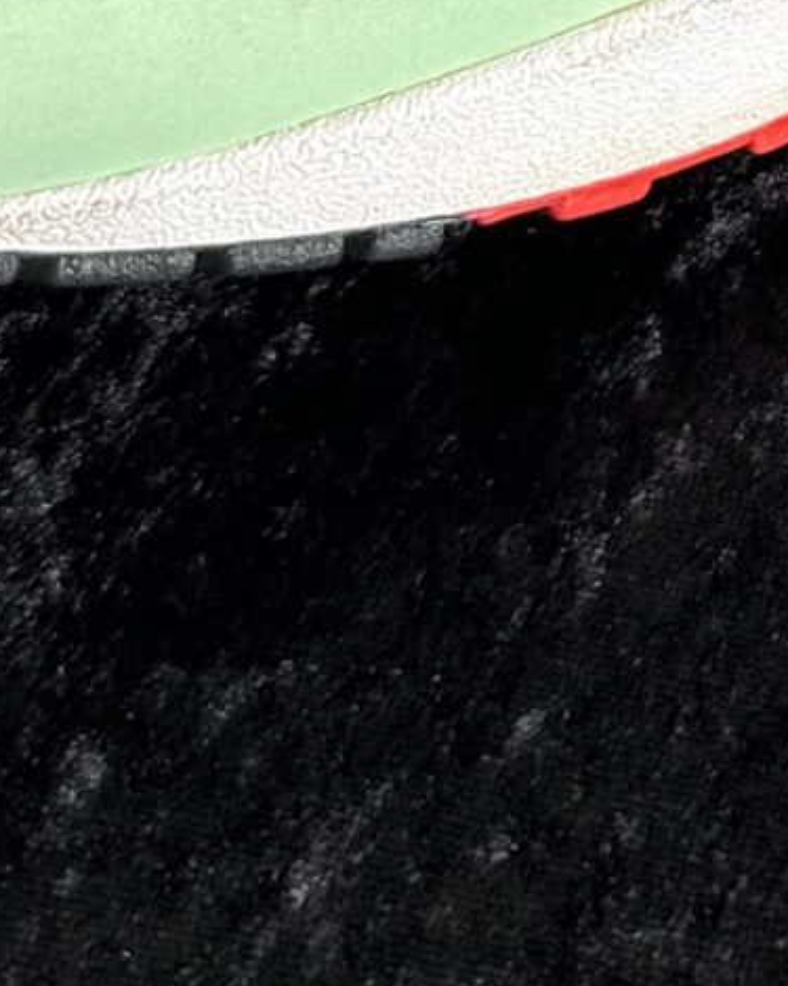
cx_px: 1334
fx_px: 3733
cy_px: -772
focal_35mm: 128
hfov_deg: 11.3
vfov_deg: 13.5
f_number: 1.78
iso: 64
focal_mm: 6.86
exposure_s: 1/206
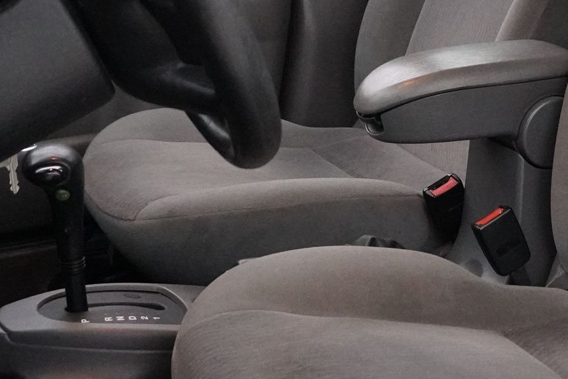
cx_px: 536
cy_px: 89
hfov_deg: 27.5
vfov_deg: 19.3
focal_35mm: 70
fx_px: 1105
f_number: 3.5
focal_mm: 16
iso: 6400
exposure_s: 1/125
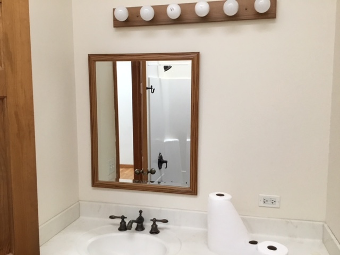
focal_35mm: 31
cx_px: 170
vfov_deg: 45.4
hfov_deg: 58.4
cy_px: 128
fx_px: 304
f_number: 2.4
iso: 40
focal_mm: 3.3
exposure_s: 1/30
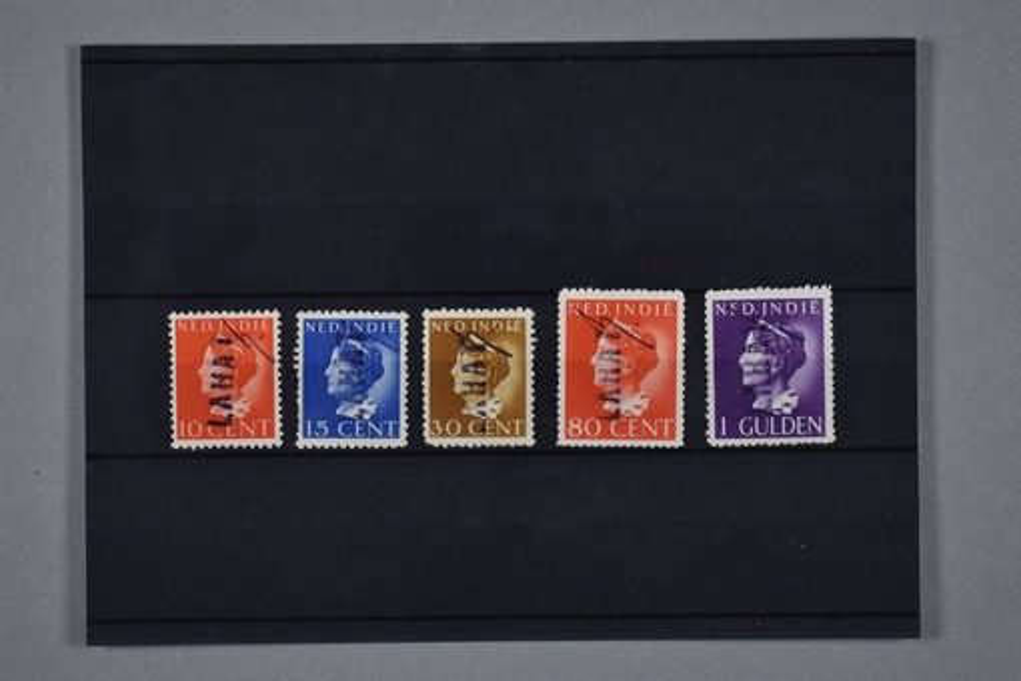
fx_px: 1914
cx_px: 510
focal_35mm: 68
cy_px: 340
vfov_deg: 20.2
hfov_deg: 29.9
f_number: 5
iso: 100
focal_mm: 45
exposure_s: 1/80
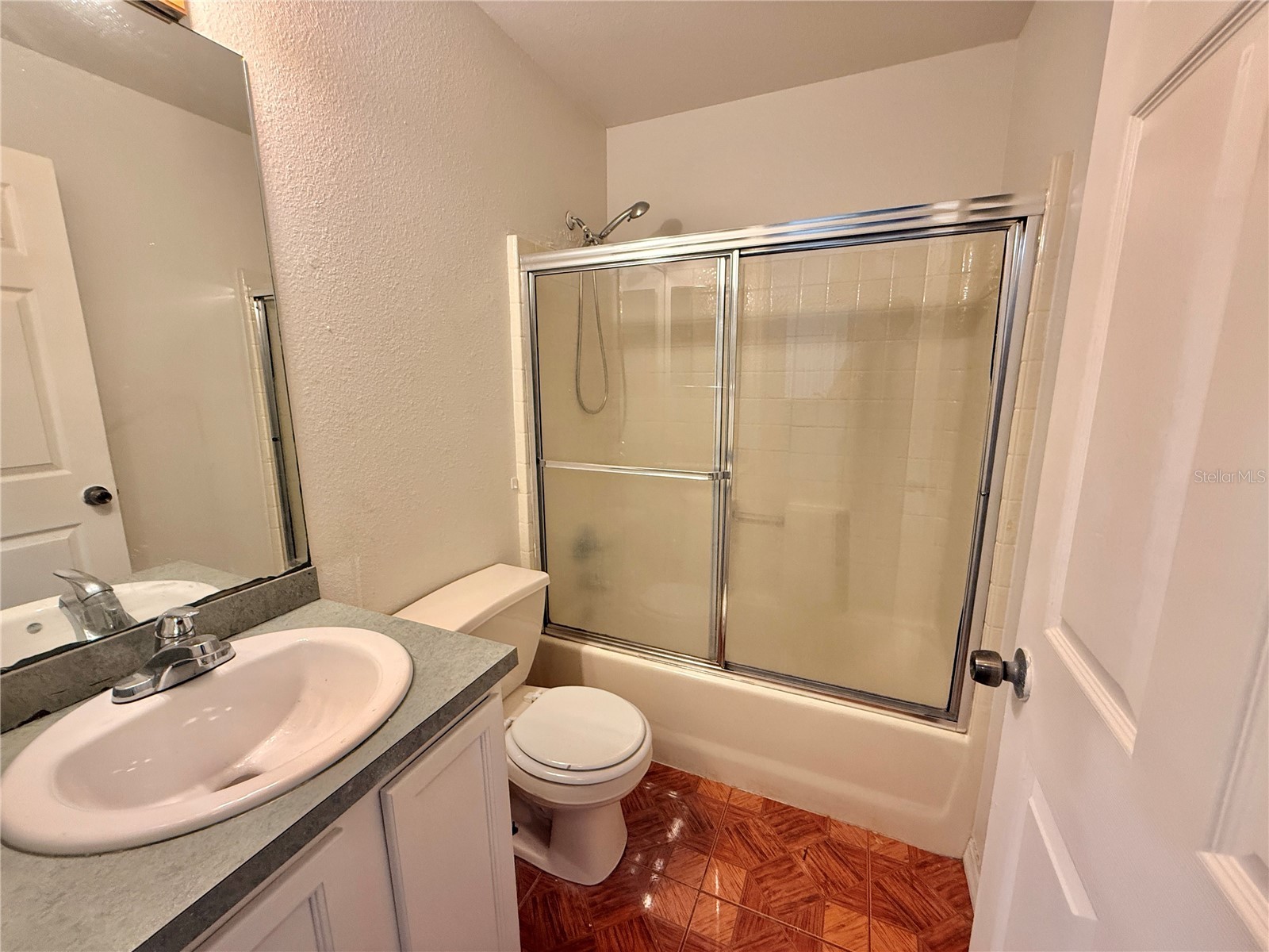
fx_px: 513
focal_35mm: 14
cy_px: 476
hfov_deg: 102.1
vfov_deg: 85.7
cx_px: 634
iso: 320
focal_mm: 2.22
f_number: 2.2
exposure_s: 1/120
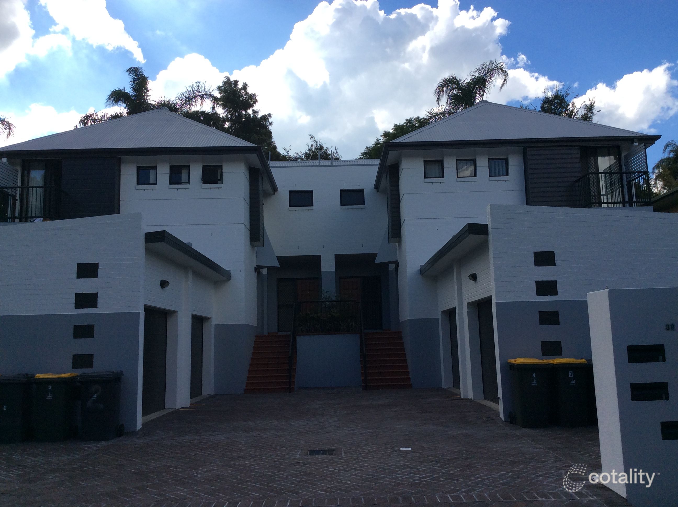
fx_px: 626
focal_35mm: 32
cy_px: 254
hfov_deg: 56.9
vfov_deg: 44.1
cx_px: 339
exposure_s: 1/1244
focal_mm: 3.3
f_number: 2.4
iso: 32
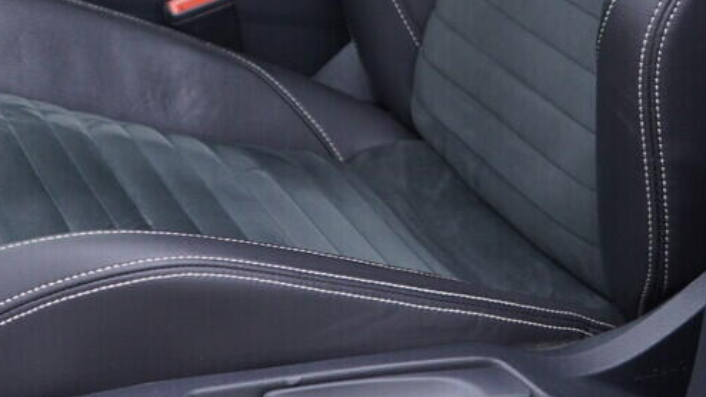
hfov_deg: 19.3
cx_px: 189
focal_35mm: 110
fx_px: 2059
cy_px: -246
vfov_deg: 10.5
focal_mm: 24
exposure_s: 1/40
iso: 125
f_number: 2.8
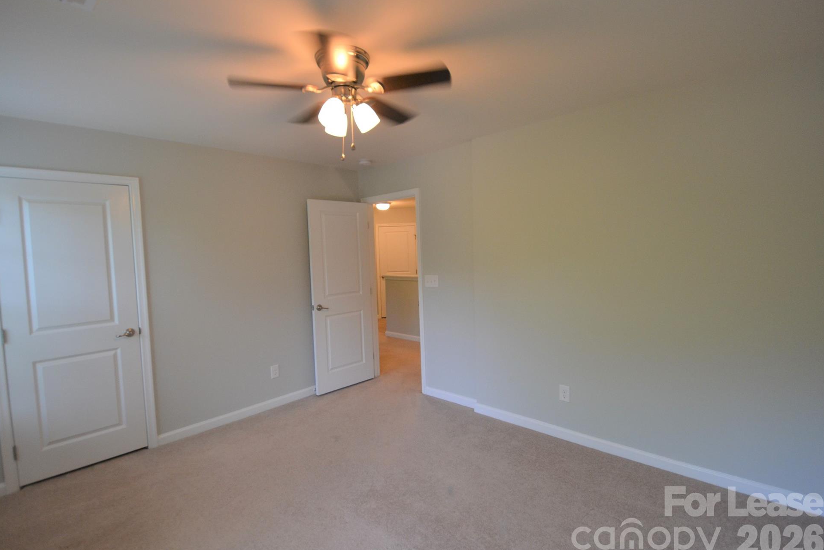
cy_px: 277
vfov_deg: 73.7
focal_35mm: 16
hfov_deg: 96.6
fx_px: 366
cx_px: 390
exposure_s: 1/60
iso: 500
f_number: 3.5
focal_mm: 10
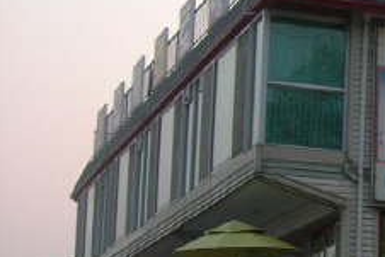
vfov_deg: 9.8
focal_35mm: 140
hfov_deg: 13.3
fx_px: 1498
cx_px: 676
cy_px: 138
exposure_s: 1/48.1
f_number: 2.8
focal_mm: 7.8
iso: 64
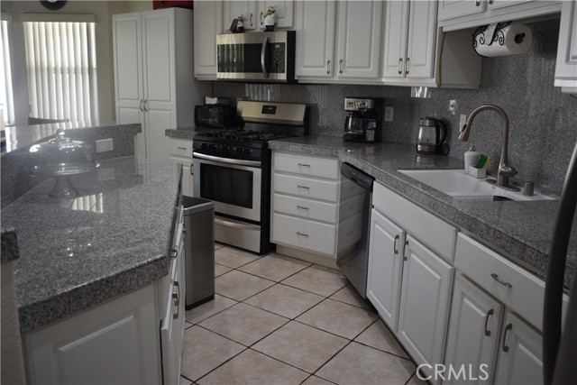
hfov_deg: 61.9
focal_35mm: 30
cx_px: 288
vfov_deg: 43.6
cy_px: 192
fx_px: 481
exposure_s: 1/60
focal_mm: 20
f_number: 4
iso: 400
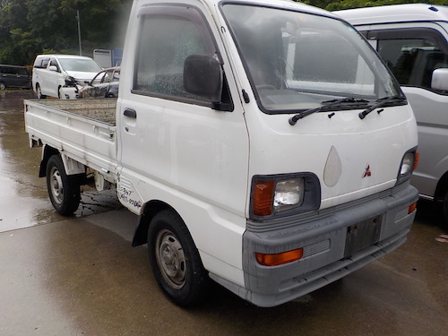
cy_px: 168
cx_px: 224
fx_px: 388
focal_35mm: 30
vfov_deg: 46.8
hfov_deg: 60.0
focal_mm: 4.1
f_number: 3.3
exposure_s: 1/50
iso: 125
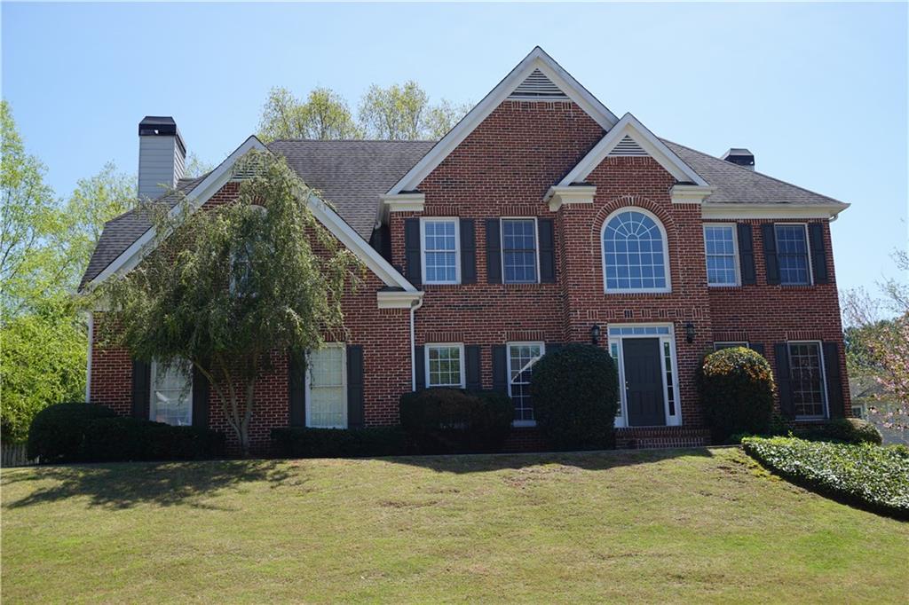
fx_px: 947
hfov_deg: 51.3
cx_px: 454
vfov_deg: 35.5
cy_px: 302
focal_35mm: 38
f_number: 10
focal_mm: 25
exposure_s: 1/100
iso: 100
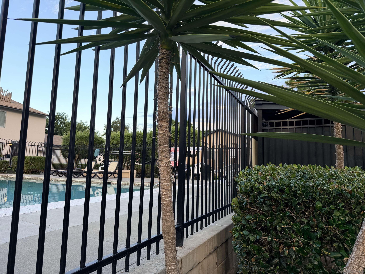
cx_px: 182
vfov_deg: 56.8
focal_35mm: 24
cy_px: 137
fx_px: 253
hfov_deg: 71.6
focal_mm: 6.76
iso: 100
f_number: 1.78
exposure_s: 1/377
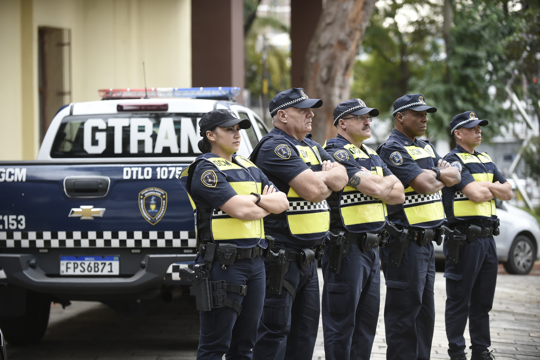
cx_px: 270
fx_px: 1574
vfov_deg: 13.0
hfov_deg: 19.5
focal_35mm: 105
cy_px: 180
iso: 1000
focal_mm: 105
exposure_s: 1/1250
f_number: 3.2
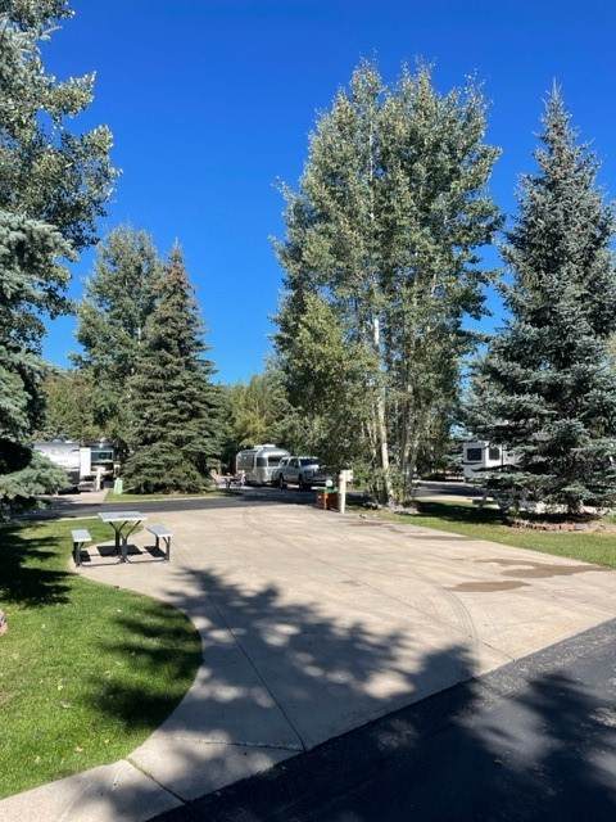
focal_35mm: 26
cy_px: 411
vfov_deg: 67.3
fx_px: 617
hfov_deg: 53.1
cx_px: 308
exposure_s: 1/2132
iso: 32
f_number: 1.6
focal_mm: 4.2
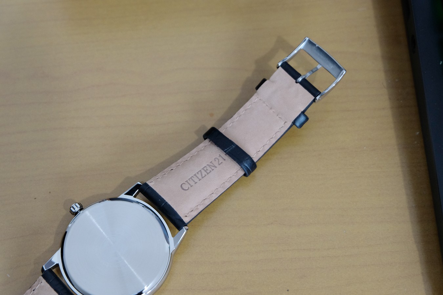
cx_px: 222
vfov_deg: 18.2
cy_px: 148
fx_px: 923
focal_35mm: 75
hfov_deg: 27.0
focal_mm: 50
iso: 1600
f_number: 5.6
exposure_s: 1/60
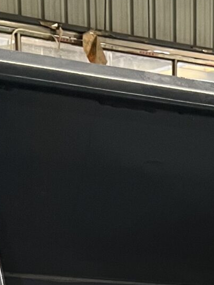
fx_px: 1013
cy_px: 608
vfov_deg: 13.3
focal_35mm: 123
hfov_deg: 11.8
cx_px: 246
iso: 200
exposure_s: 1/50
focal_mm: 5.7
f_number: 1.5
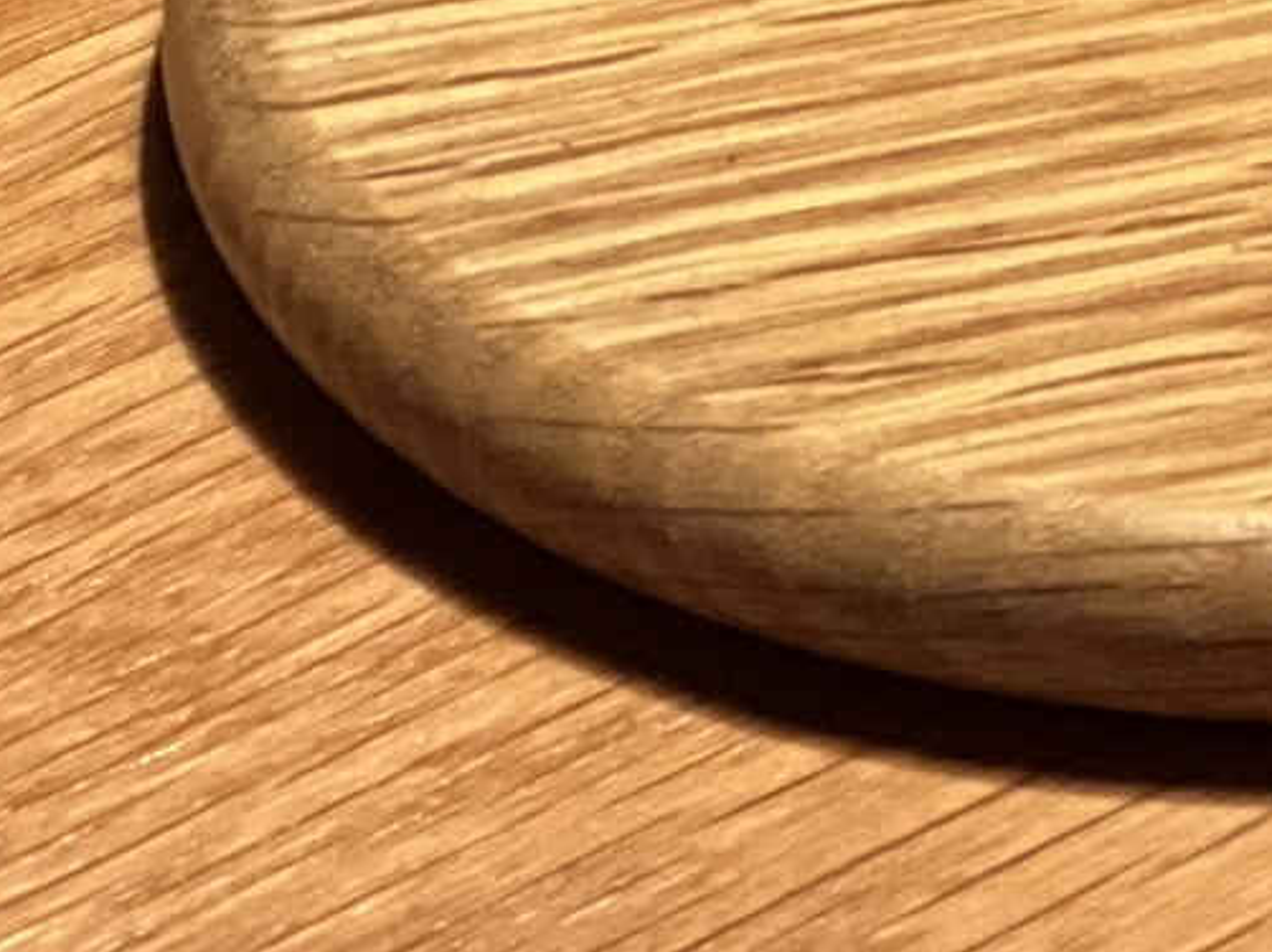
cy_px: -508
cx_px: 2486
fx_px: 11567
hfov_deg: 6.1
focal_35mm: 315
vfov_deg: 4.7
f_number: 2.8
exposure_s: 1/37
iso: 400
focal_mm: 9
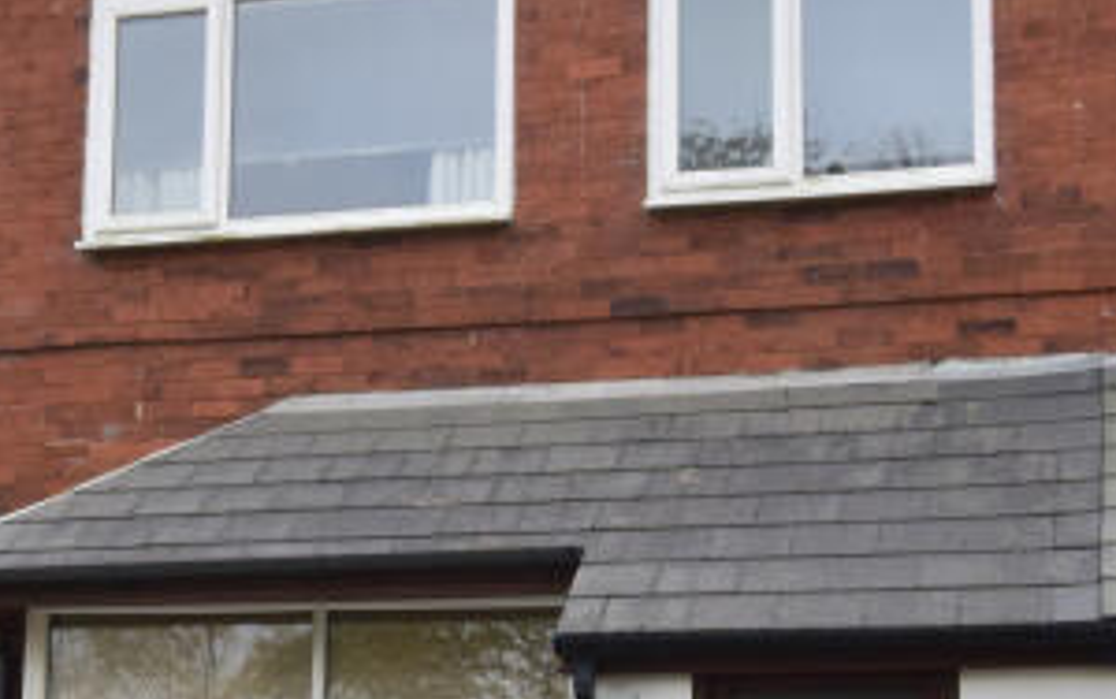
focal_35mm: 73
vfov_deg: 17.7
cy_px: 574
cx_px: 432
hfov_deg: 28.1
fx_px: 2222
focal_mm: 14
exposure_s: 1/160
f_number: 16
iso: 1000
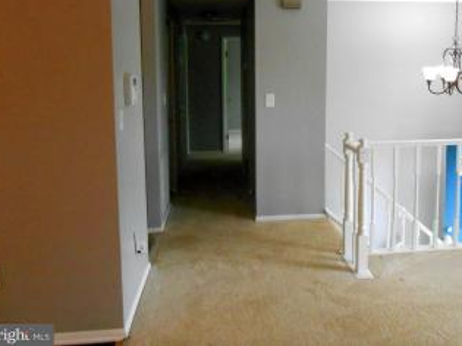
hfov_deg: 55.0
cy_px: 128
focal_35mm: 33
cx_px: 276
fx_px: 440
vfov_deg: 42.6
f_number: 3.5
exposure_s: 1/100
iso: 800
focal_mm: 4.6
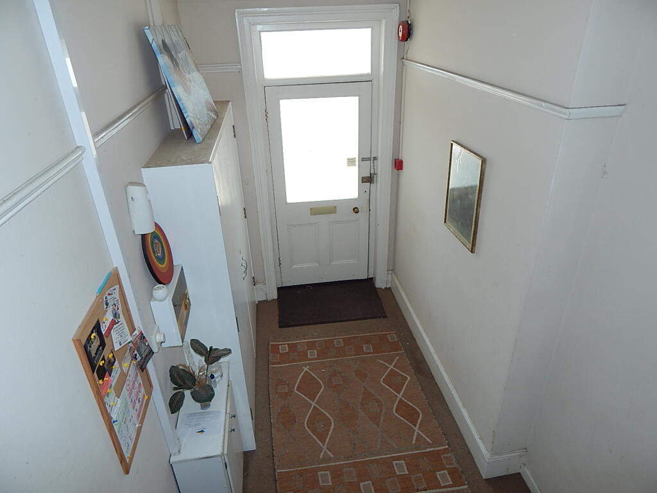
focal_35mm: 22
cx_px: 328
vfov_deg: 61.1
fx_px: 418
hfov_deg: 76.4
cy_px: 246
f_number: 3
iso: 125
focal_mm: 4
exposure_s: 1/30
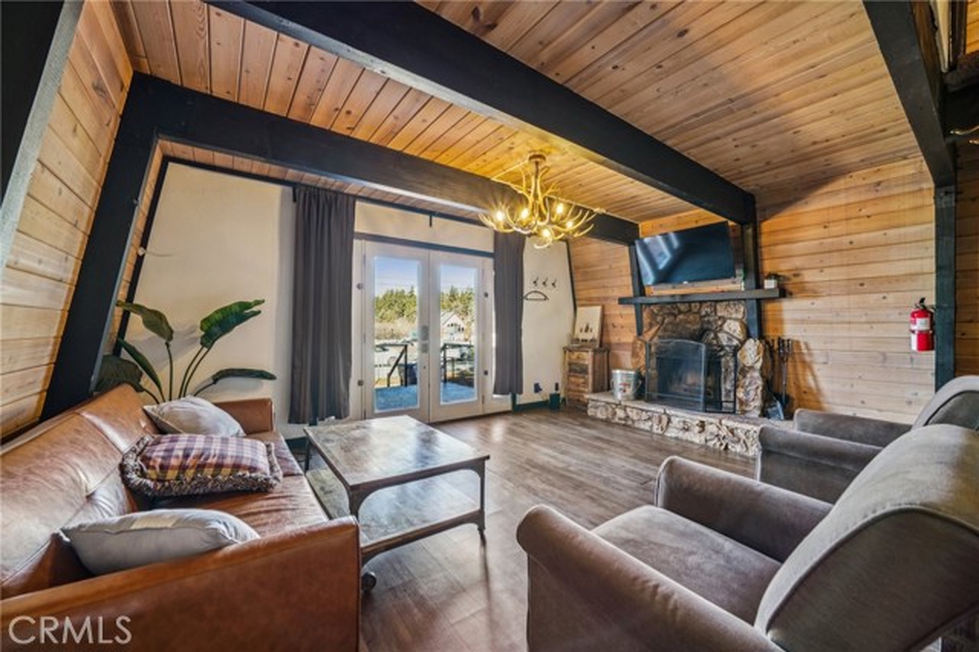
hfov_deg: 108.4
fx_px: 353
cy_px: 326
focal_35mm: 13
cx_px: 490
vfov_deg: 85.4
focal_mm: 13
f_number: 9
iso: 400
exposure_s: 1/6
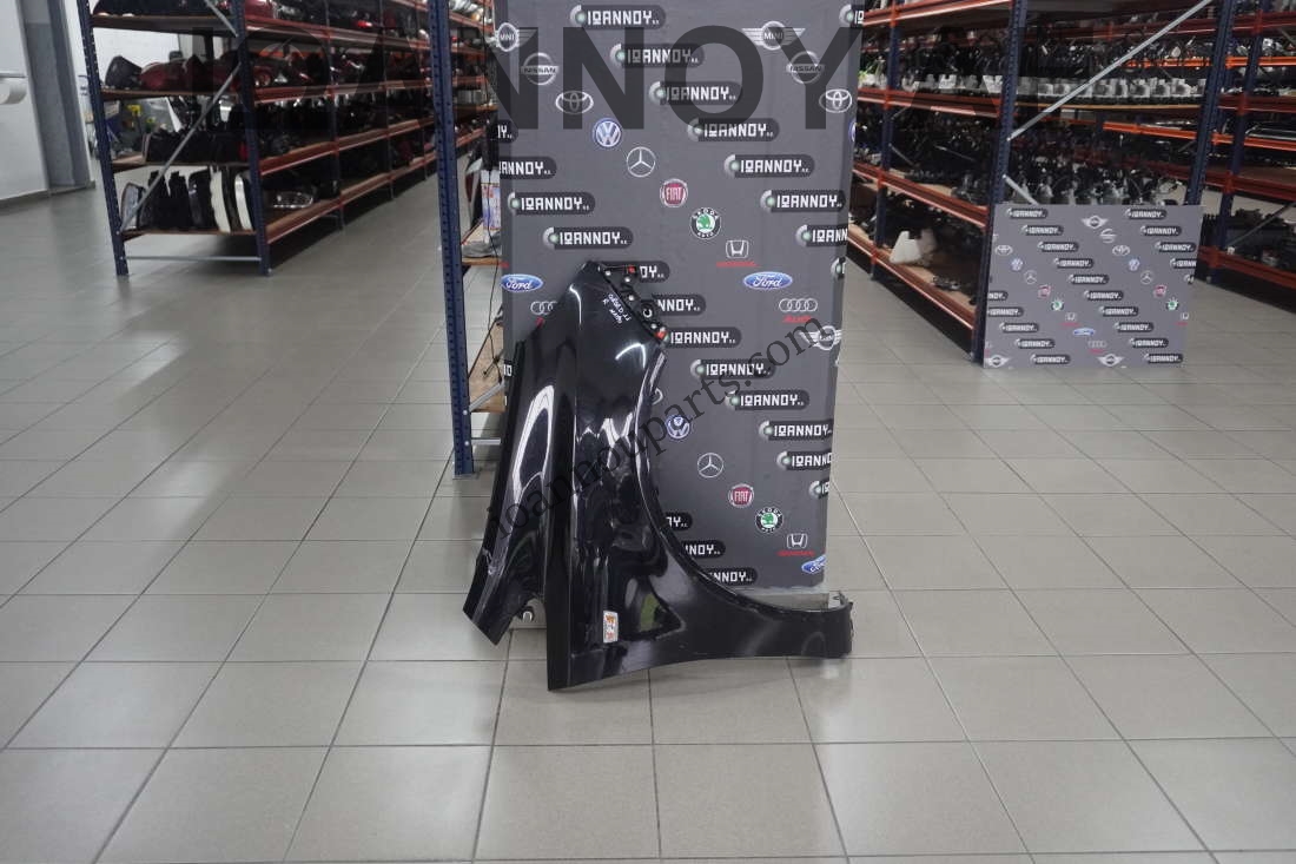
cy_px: 432
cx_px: 648
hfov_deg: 61.9
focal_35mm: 30
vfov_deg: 43.6
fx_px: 1080
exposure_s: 1/160
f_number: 4
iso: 2500
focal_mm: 20
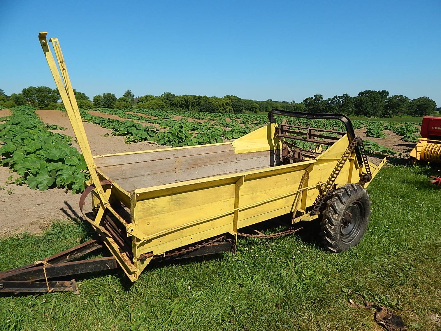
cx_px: 220
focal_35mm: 23
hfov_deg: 73.9
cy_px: 166
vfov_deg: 58.9
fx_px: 293
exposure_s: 1/640
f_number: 6
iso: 125
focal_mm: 4
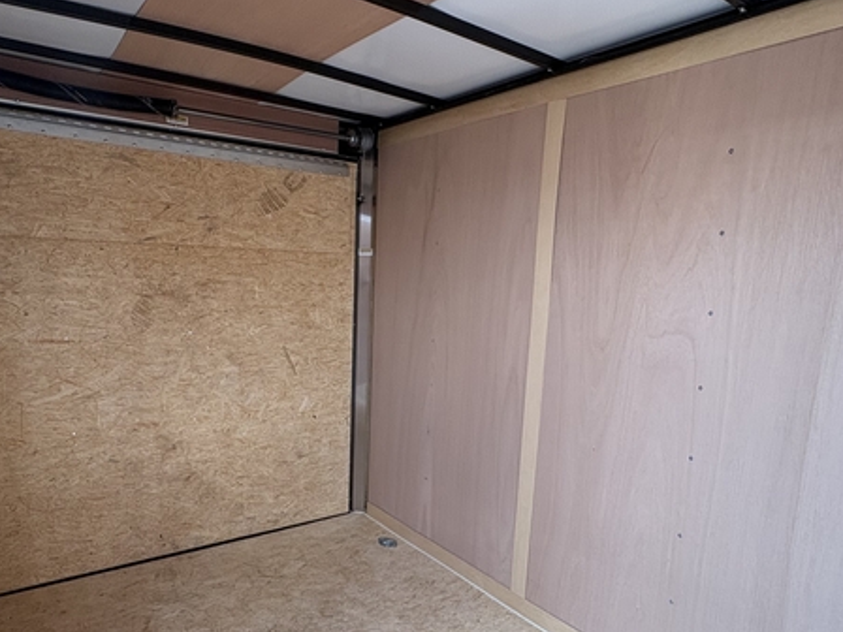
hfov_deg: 69.3
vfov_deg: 54.5
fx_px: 609
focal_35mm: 25
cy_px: 380
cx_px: 401
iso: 200
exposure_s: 1/99
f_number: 2.2
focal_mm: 2.22
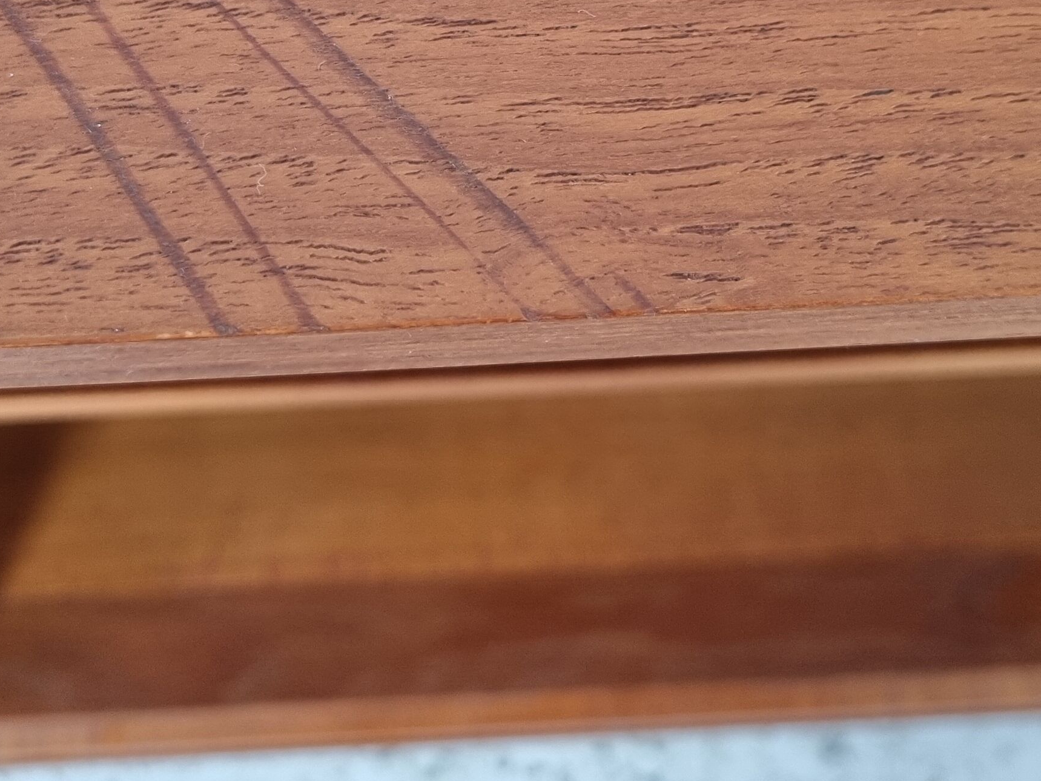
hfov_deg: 31.7
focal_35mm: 61
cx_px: 536
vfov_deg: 23.5
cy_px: 95
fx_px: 1834
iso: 250
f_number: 1.8
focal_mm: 5.4
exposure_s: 1/100
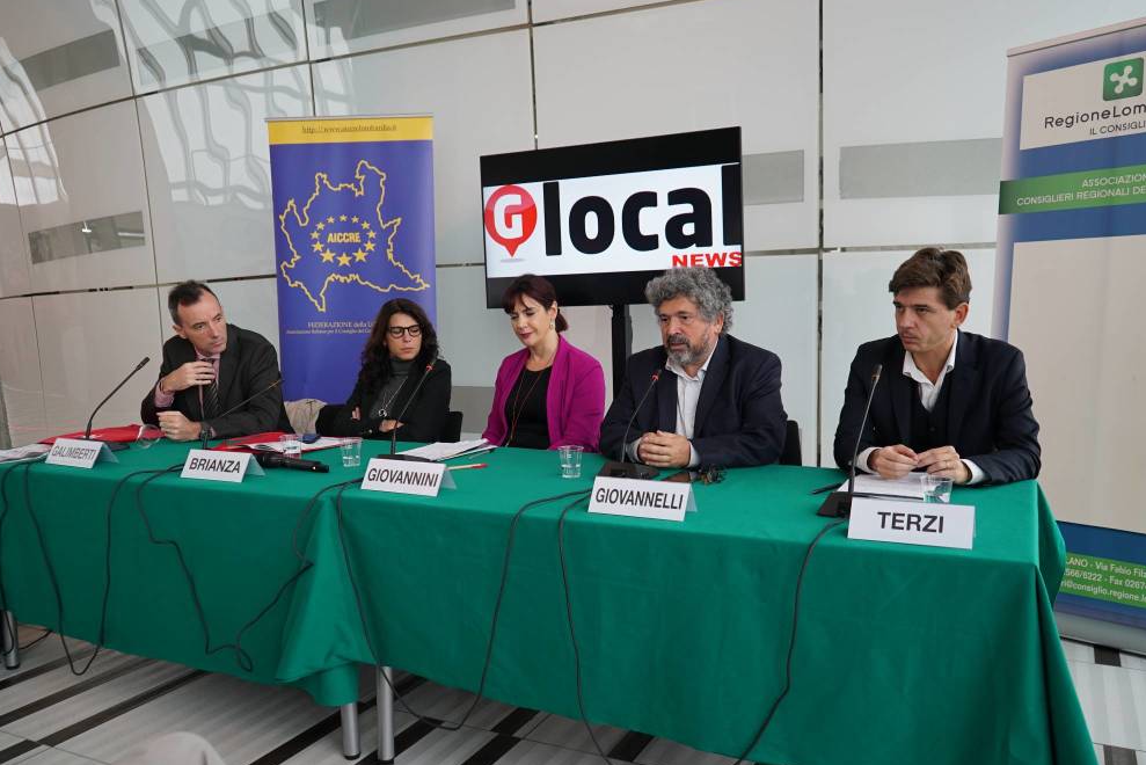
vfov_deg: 45.0
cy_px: 387
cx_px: 575
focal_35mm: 29
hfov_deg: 63.6
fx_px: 923
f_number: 4
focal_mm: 28
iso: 400
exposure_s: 1/160
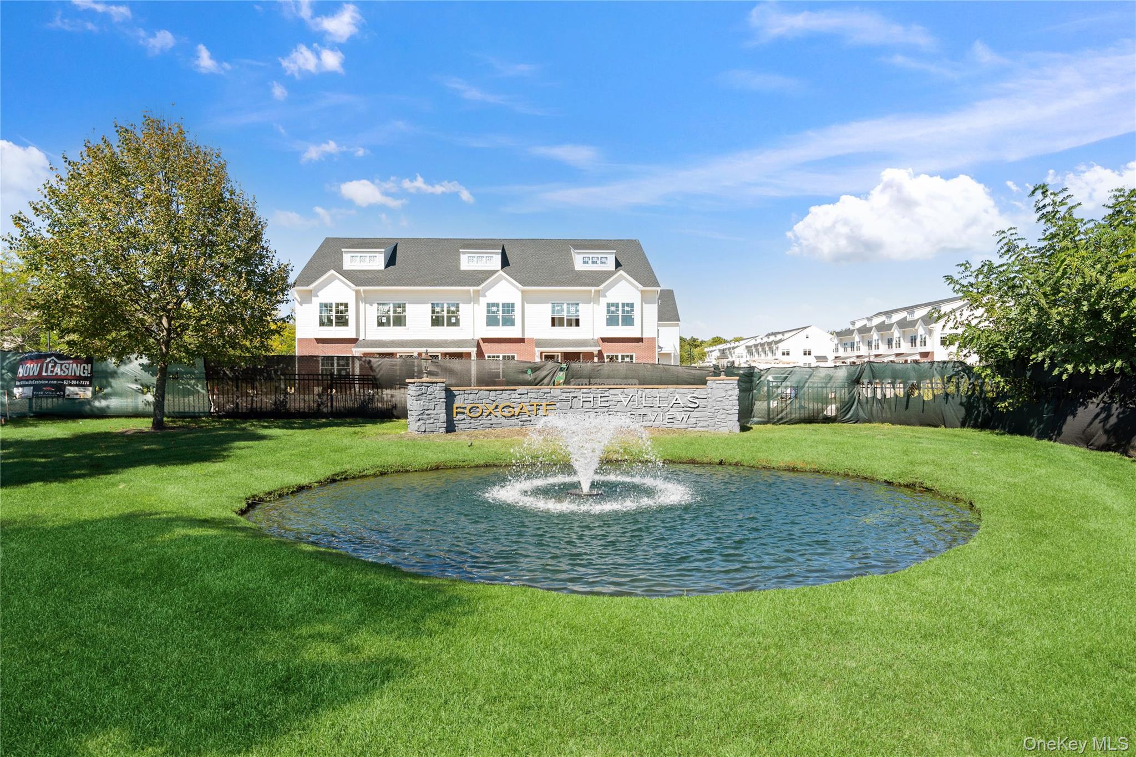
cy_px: 378
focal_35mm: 22
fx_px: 694
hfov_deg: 78.6
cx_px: 568
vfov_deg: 57.2
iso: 100
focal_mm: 22
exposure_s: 1/200
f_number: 5.6
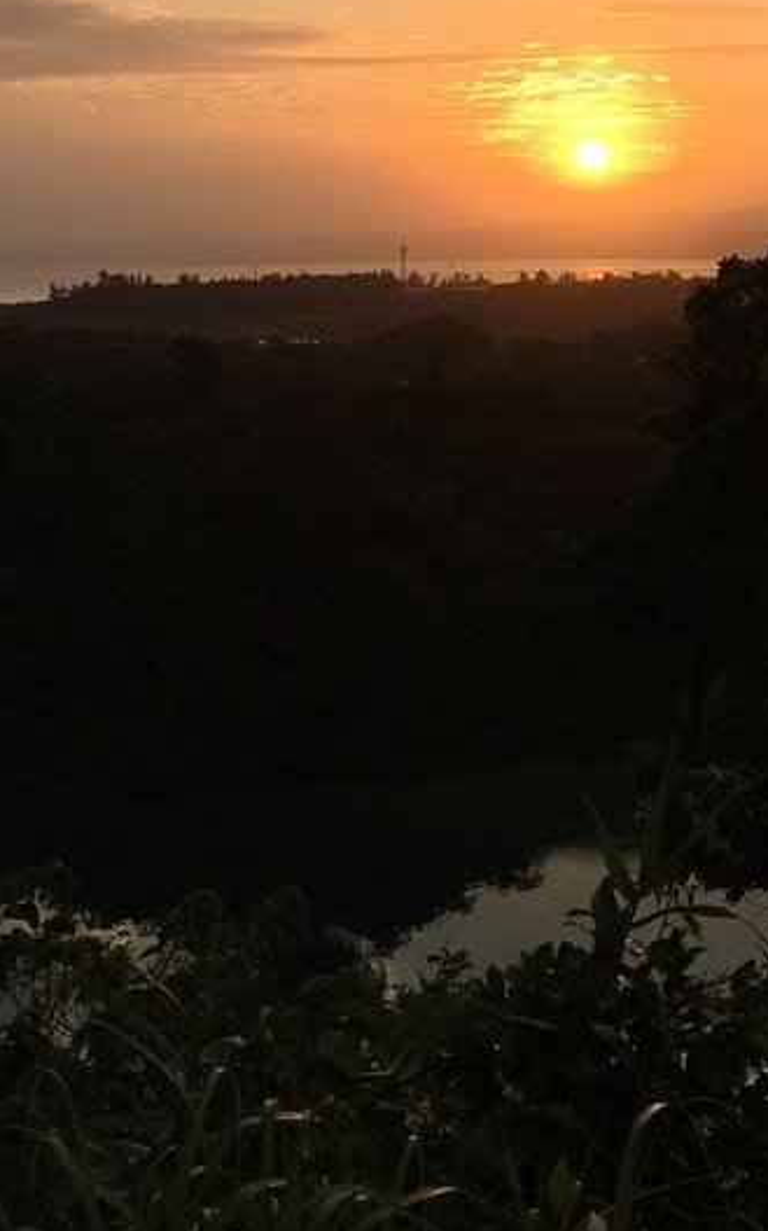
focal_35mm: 70
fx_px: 2346
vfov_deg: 28.6
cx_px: 203
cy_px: 199
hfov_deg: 18.5
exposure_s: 1/1923
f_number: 2.2
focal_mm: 4.15
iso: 25
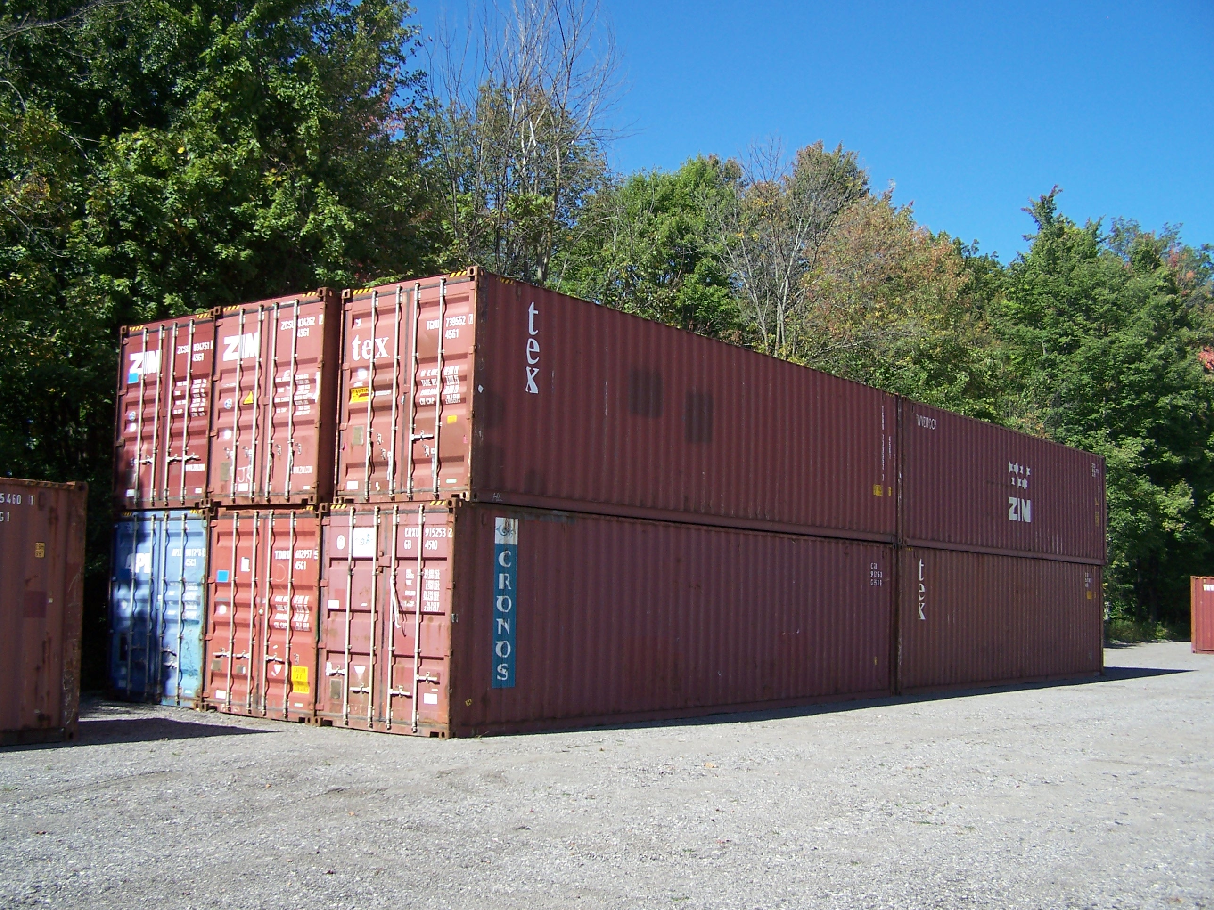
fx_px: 1333
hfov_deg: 49.0
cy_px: 455
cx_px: 607
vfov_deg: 37.7
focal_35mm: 38
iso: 80
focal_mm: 6.3
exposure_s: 1/1000
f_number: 2.8
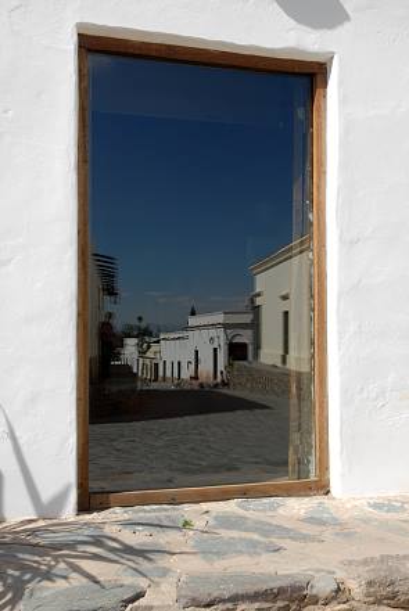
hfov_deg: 29.0
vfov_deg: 42.3
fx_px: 791
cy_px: 306
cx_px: 204
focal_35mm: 46
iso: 200
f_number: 10
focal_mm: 31
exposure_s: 1/320
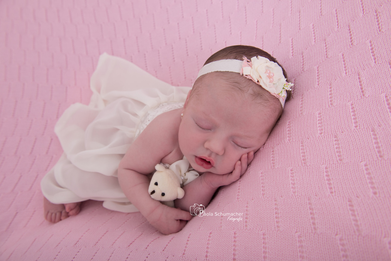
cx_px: 196
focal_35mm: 31
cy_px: 130
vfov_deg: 42.4
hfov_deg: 60.3
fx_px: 337
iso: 200
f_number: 7.1
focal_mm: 31
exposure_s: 1/160
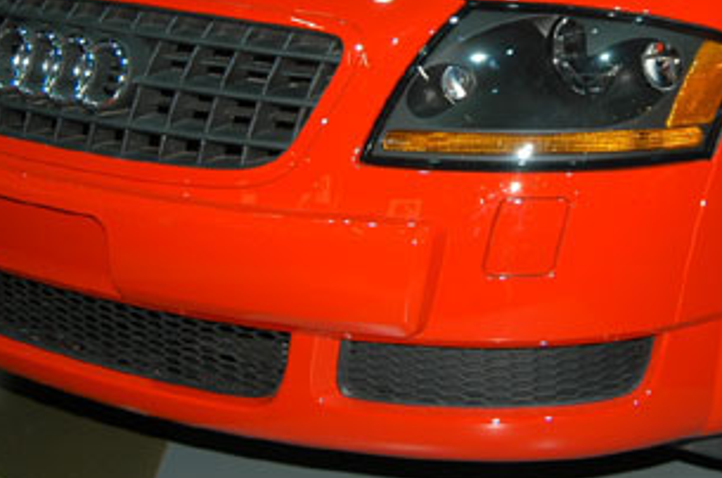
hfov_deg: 24.8
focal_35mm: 80
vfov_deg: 16.6
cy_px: 2
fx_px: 1601
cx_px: 619
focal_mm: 24
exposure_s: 1/60
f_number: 5
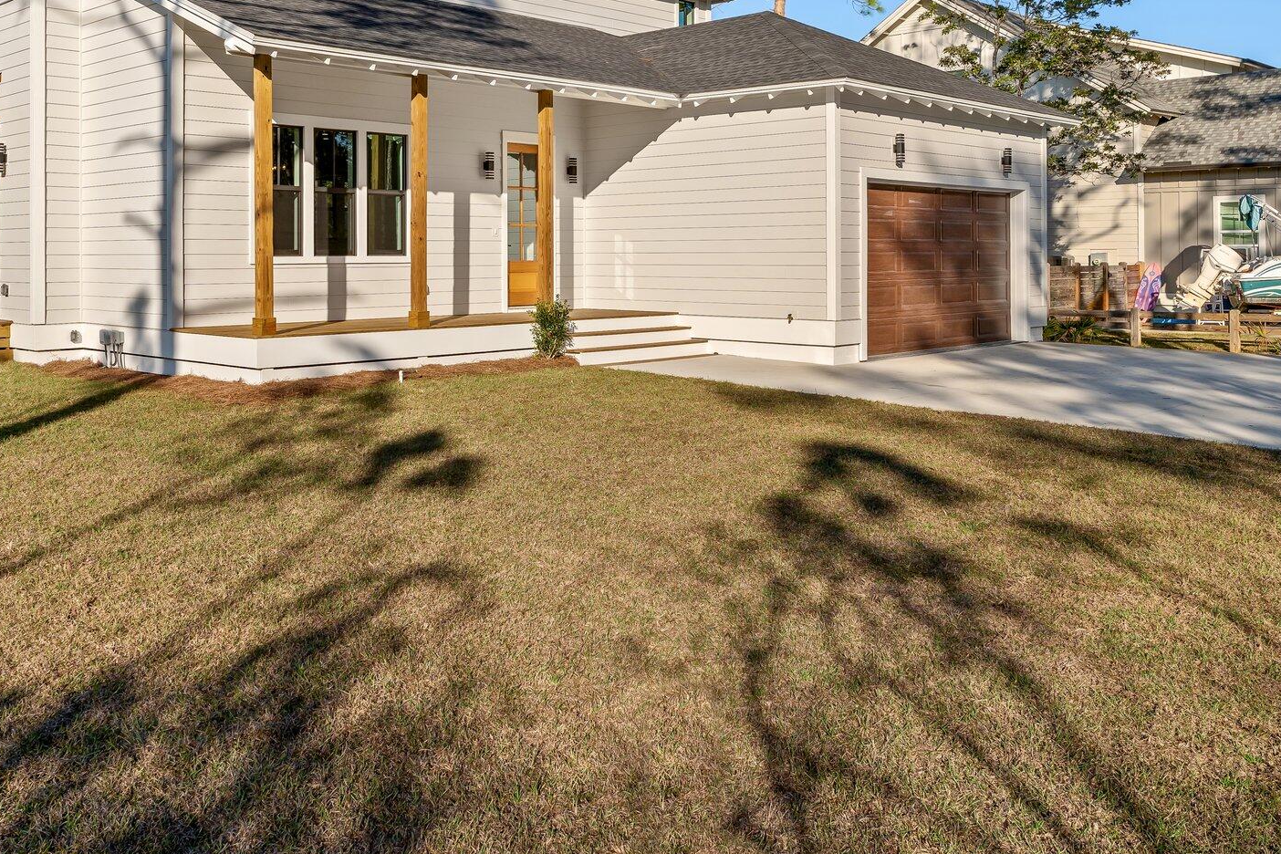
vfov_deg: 37.2
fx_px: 1245
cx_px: 514
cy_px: 242
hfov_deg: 54.1
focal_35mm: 35
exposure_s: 1/320
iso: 100
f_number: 9
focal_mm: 24
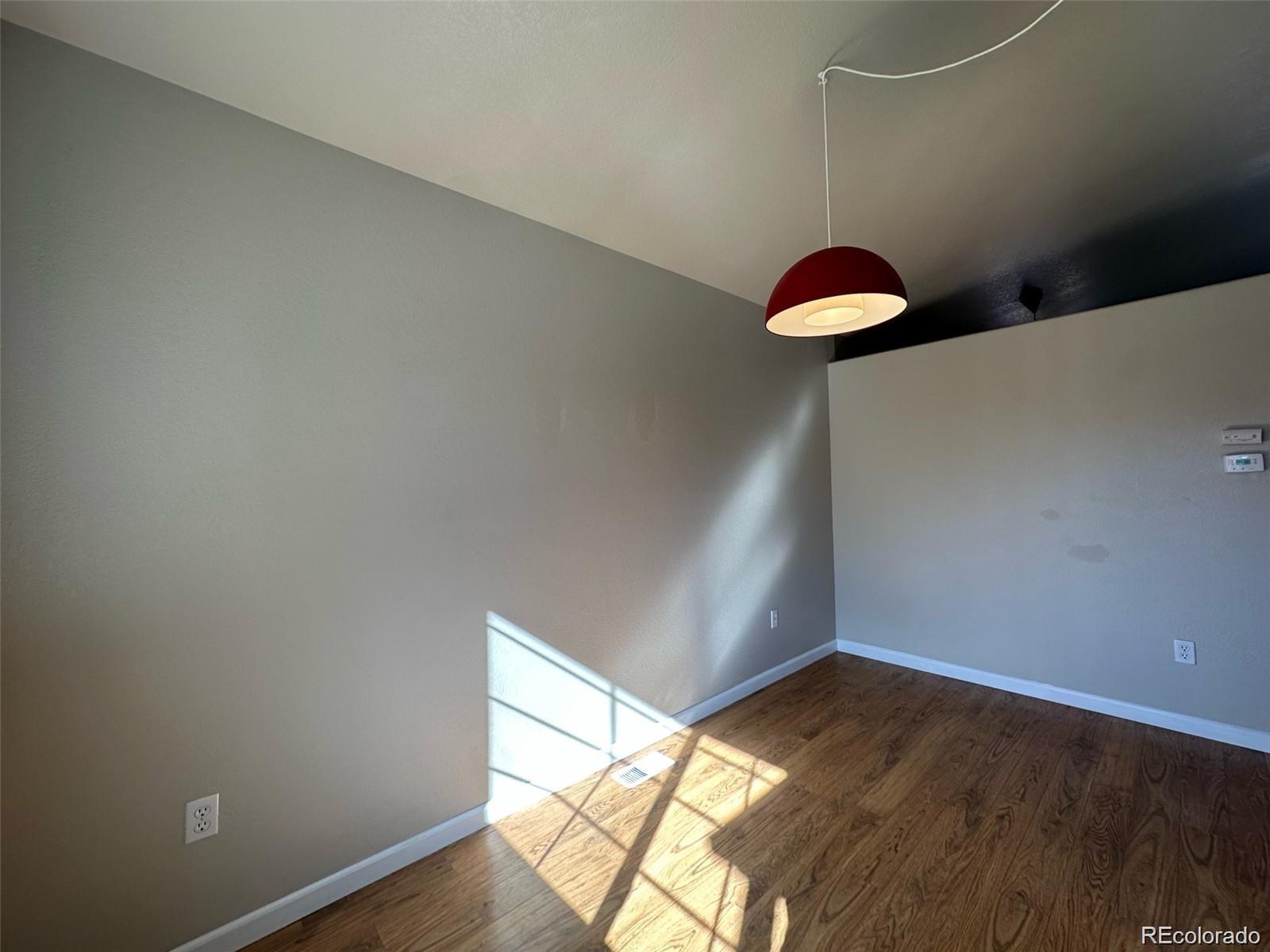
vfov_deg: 85.7
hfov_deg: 102.1
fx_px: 514
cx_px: 635
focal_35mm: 14
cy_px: 476
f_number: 2.2
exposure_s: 1/122
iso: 40
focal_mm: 2.22
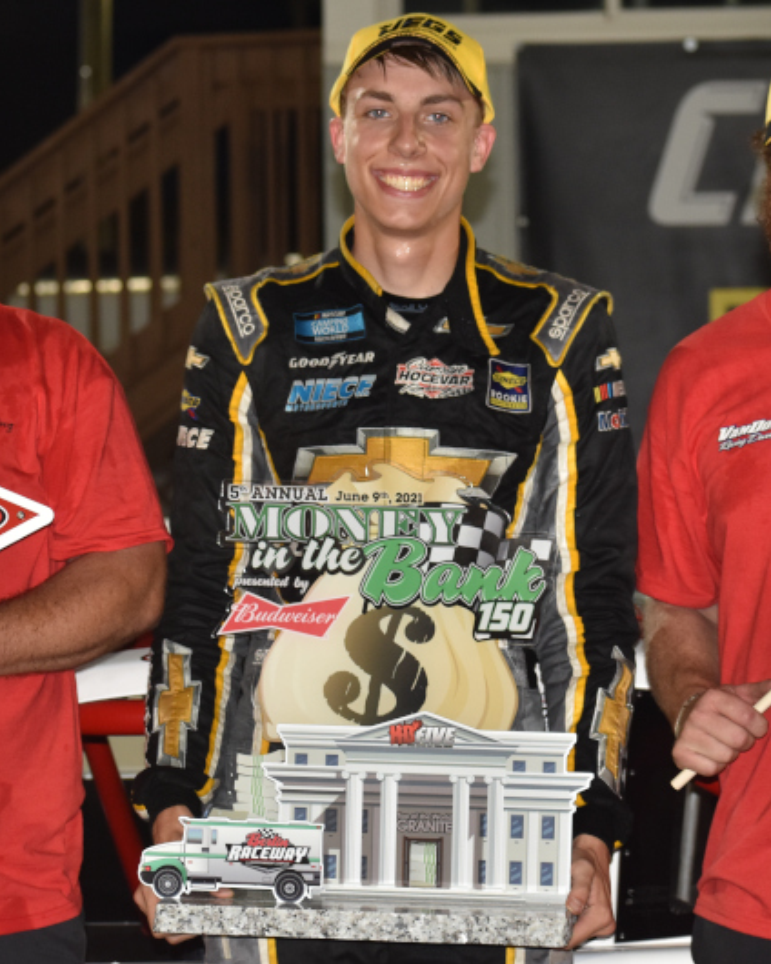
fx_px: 4507
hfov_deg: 9.8
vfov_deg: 12.2
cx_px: 386
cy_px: 452
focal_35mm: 158
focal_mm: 70
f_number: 4.5
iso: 800
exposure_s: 1/60
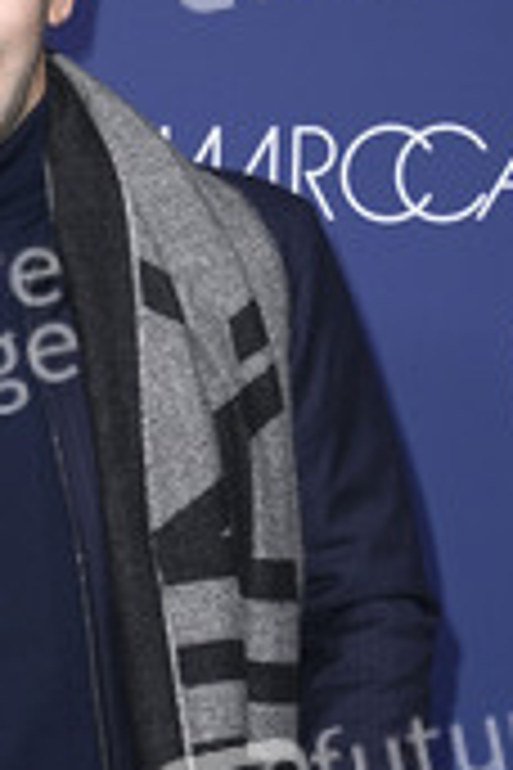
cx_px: -22
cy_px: 581
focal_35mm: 182
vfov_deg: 11.3
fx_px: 3890
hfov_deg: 7.5
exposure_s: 1/250
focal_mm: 78
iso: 640
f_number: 5.6
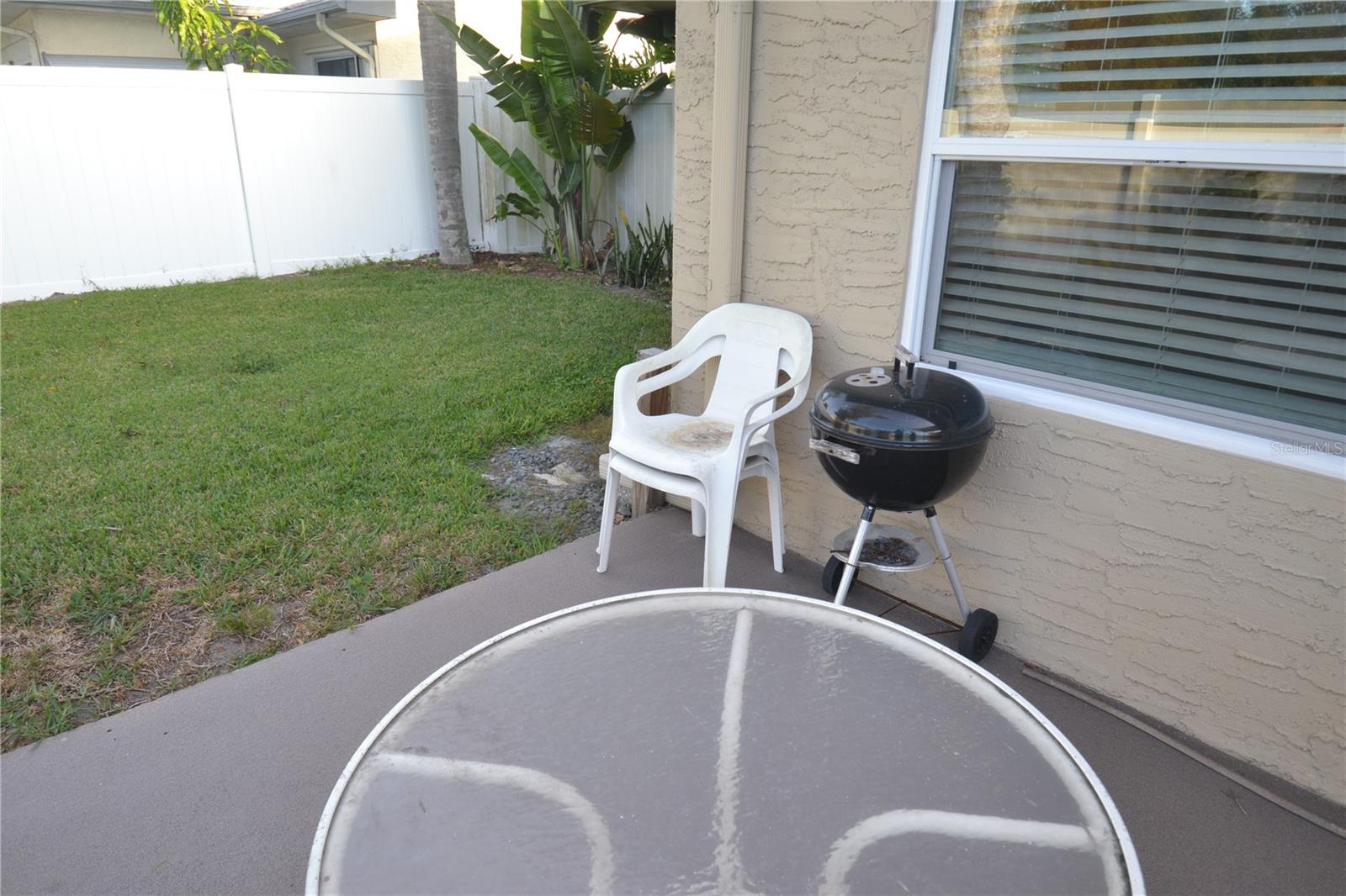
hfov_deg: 77.3
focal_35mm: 22
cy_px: 448
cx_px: 673
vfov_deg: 56.1
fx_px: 841
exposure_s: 1/125
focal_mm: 15
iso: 400
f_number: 5.6
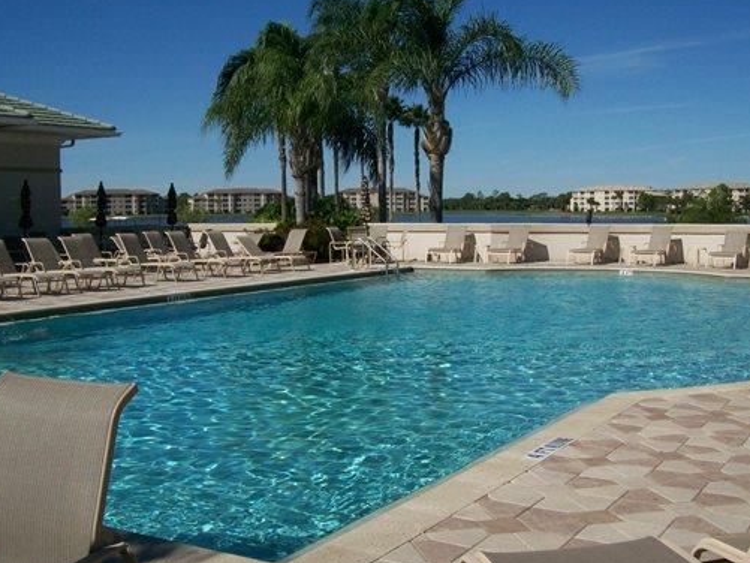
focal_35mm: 46
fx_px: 997
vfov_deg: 31.5
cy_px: 293
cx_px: 389
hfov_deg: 41.2
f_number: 4.8
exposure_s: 1/1236
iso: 80
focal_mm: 6
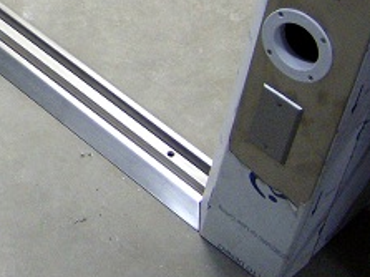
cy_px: -40
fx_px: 994
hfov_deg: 19.7
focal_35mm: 93
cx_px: -83
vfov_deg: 15.4
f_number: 2.8
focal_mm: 6
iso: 184
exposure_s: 1/64
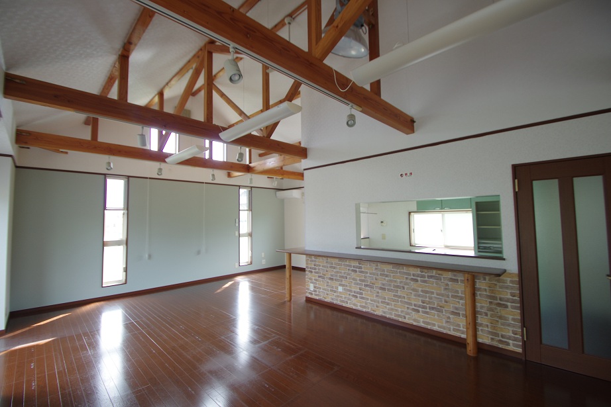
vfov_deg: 77.3
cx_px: 306
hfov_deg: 100.4
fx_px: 255
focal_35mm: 15
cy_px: 204
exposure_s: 1/50
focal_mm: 10
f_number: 4.5
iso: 200
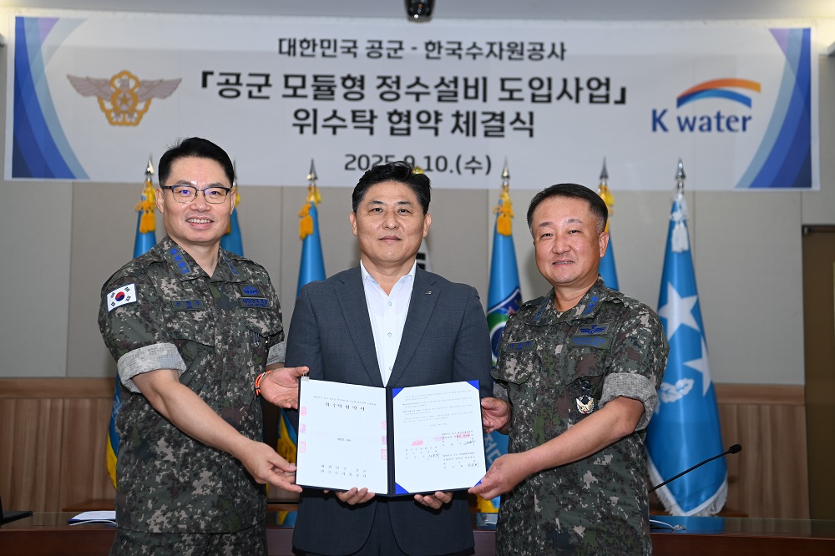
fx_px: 1206
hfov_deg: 38.2
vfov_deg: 26.0
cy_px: 278
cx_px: 418
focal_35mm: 52
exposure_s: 1/125
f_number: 3.5
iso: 400
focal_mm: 52
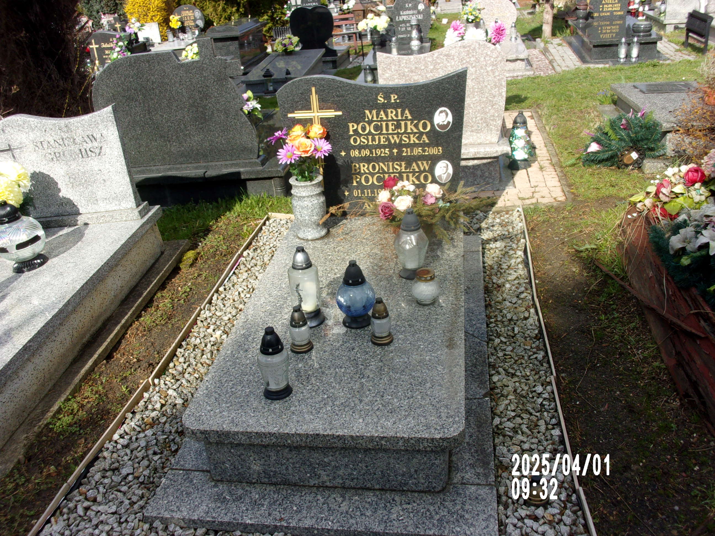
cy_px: 268
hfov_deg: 51.4
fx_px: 744
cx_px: 358
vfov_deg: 39.7
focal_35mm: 36
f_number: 11.8
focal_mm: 6.4
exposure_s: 1/75
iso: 80
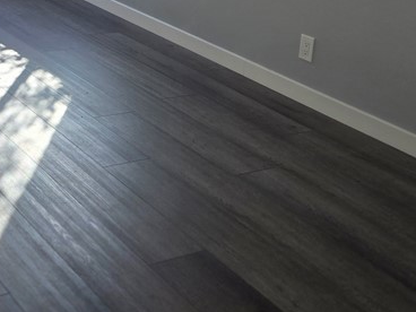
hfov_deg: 29.0
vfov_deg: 21.1
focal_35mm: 64
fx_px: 769
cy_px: -75
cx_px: 36
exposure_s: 1/283
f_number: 1.8
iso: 25
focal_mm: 5.4
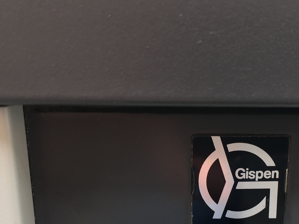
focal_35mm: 49
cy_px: 179
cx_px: 185
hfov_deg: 38.7
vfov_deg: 29.0
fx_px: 423
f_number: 2.2
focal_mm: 4.15
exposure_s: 1/118
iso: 25
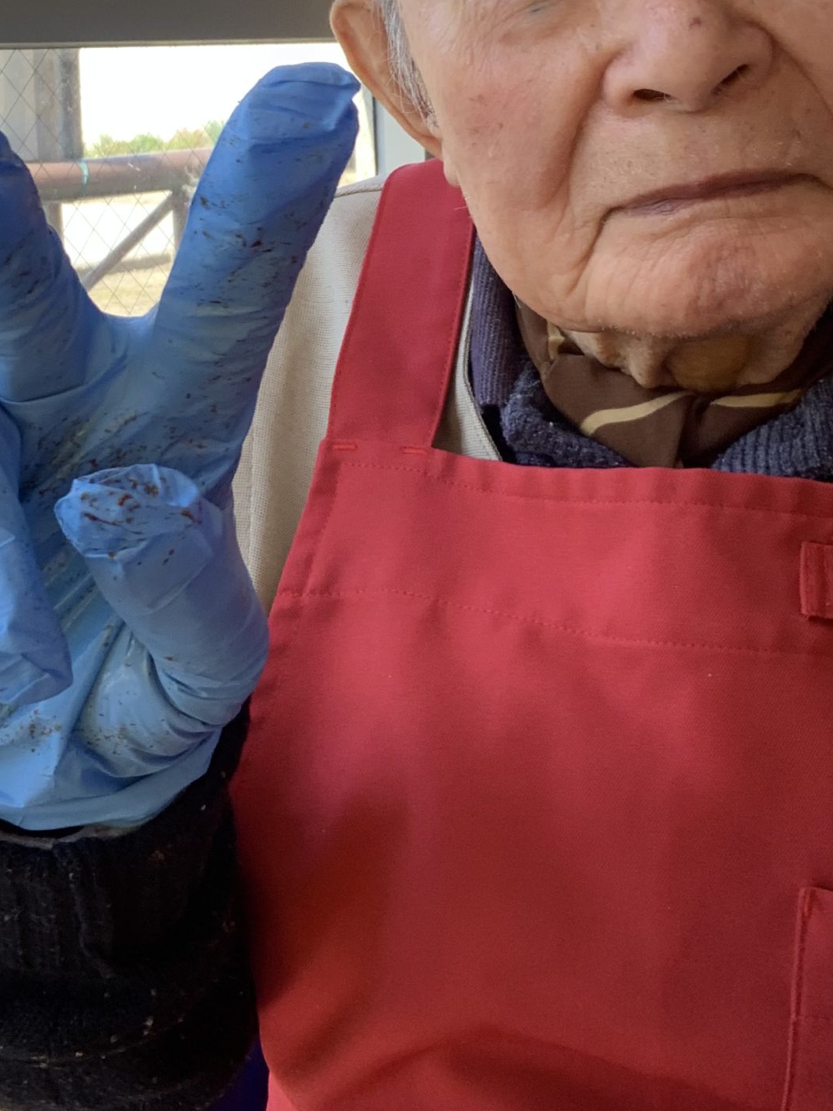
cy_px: 315
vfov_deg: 32.8
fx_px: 1861
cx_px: 393
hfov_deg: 25.2
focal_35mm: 58
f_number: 2.2
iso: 40
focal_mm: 2.87
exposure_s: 1/121
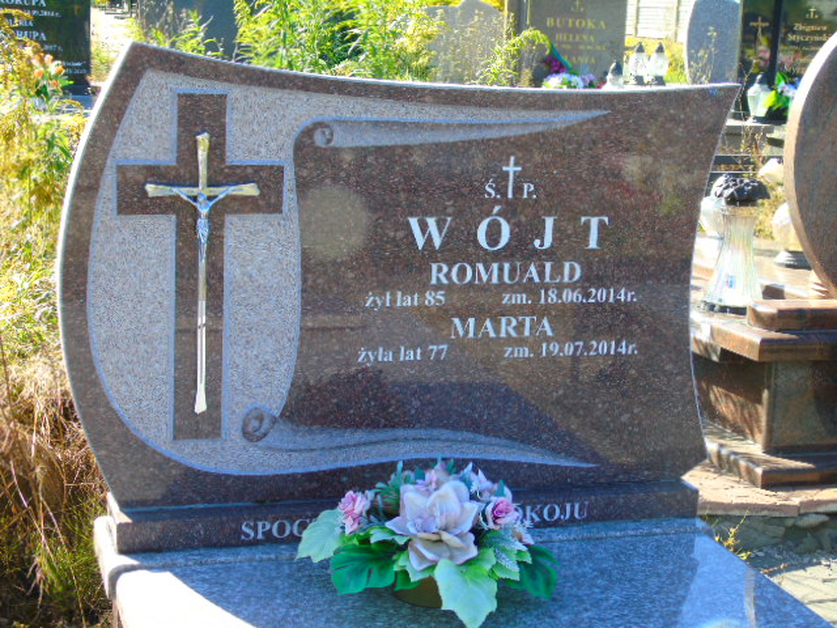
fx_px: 1499
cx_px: 418
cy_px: 314
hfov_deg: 31.2
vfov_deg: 23.7
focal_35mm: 62
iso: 80
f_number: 4.5
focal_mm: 11
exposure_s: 1/100
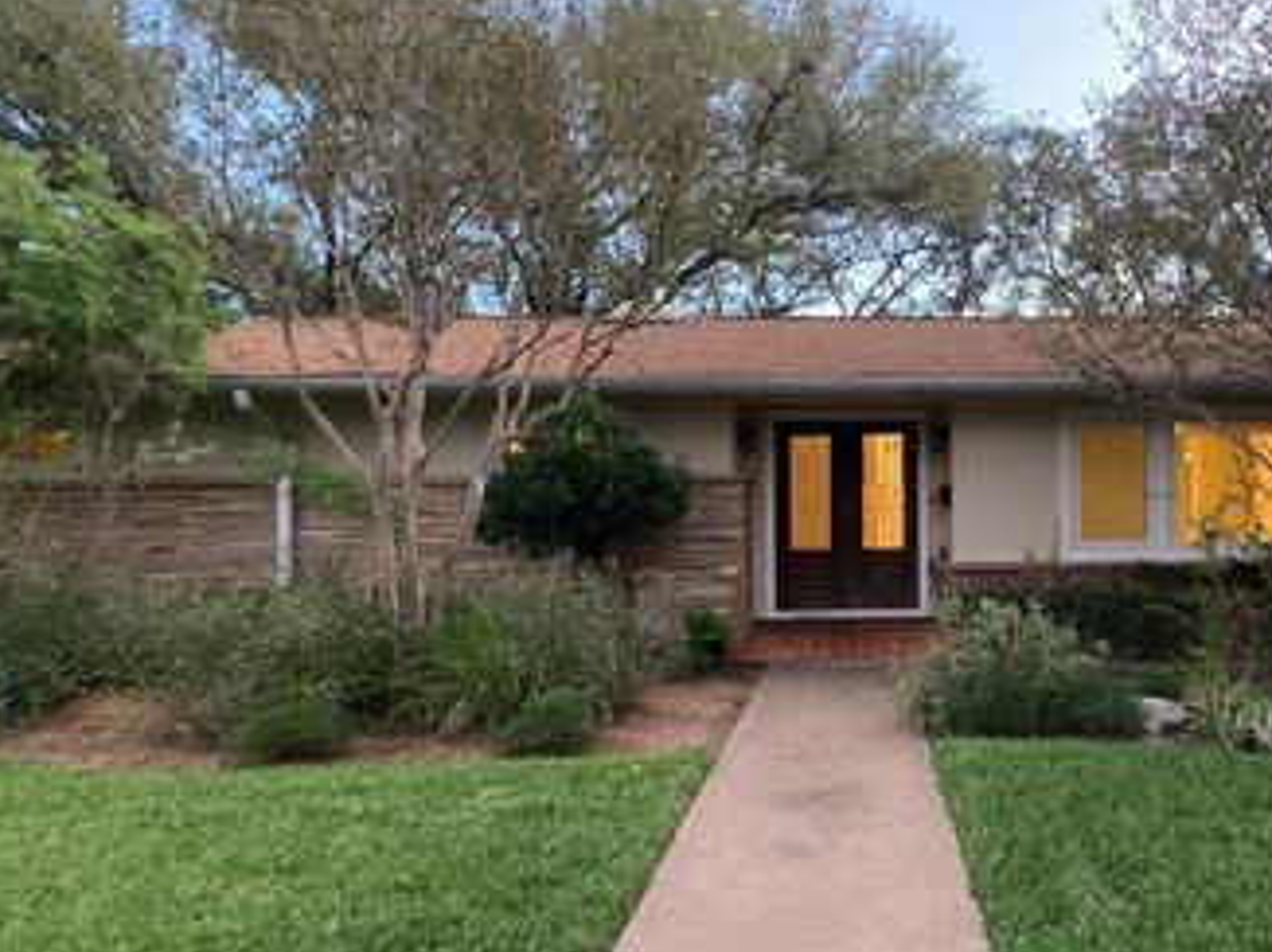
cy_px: 466
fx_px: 1579
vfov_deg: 33.6
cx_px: 933
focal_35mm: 43
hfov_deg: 42.7
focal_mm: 3.99
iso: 500
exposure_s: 1/30
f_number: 1.8
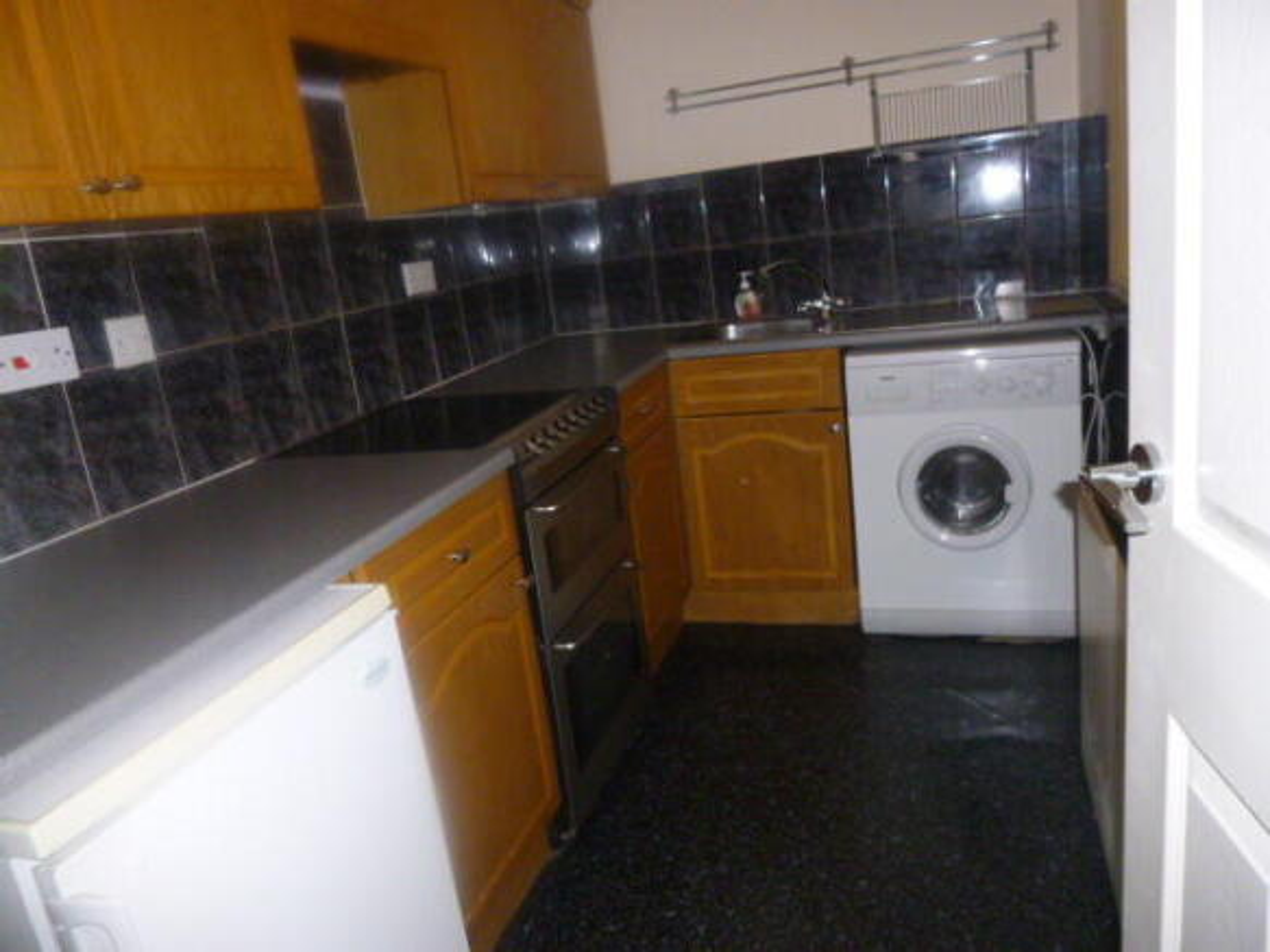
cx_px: 635
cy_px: 476
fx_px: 917
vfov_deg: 54.9
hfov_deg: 69.4
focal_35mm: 25
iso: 400
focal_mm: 4.5
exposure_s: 1/125
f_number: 3.1
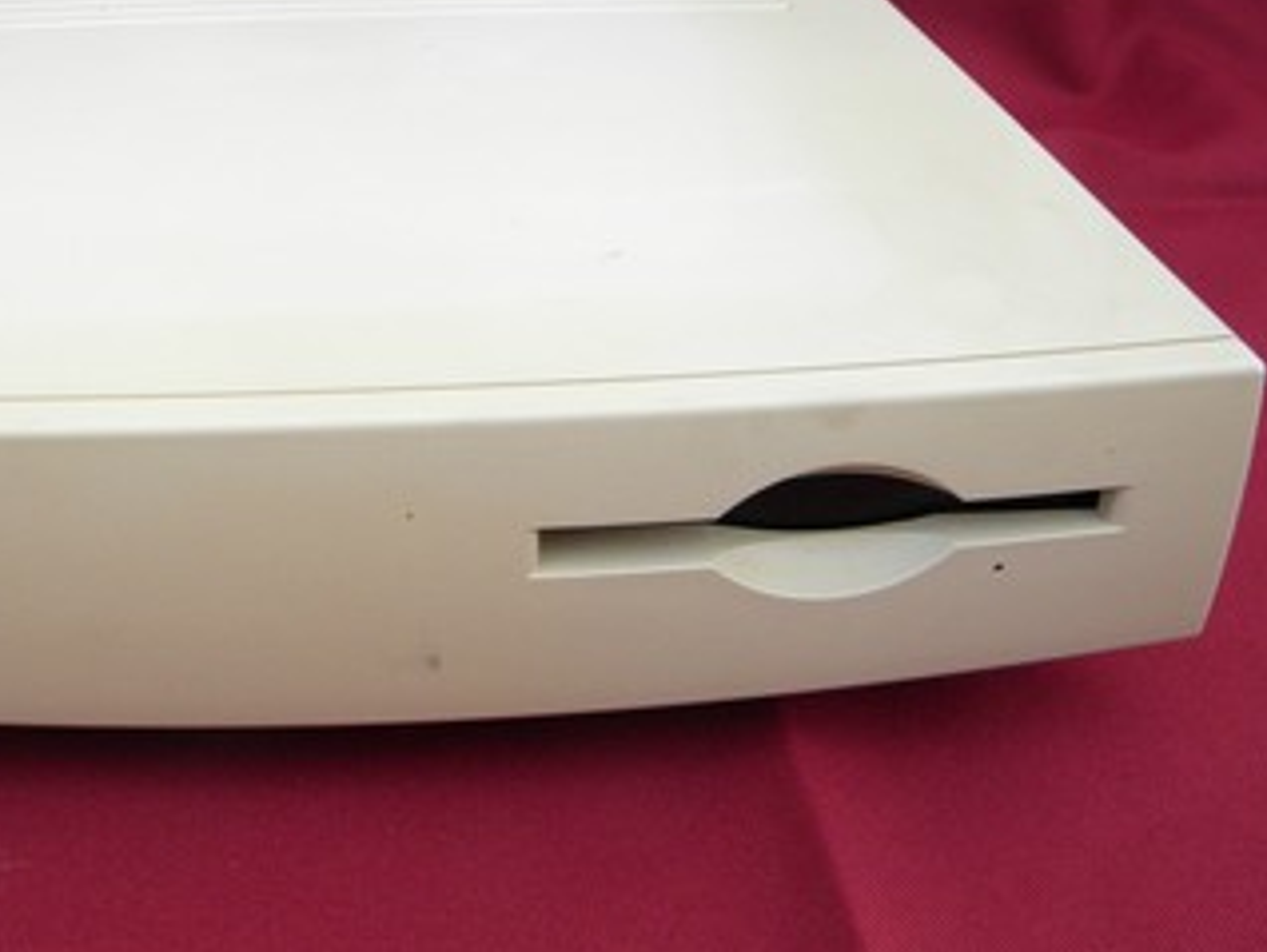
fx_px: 1612
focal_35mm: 44
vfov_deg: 32.9
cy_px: 440
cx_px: 327
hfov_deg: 41.7
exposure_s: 1/500
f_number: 3.5
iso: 186
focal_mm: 5
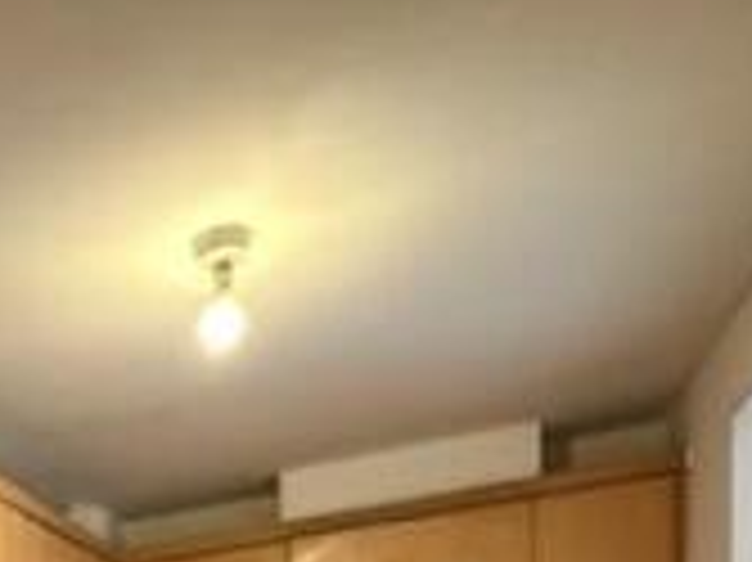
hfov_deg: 33.8
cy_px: 910
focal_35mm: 49
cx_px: -74
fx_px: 1064
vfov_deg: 22.4
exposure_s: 1/50
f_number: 2.2
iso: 500
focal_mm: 2.22
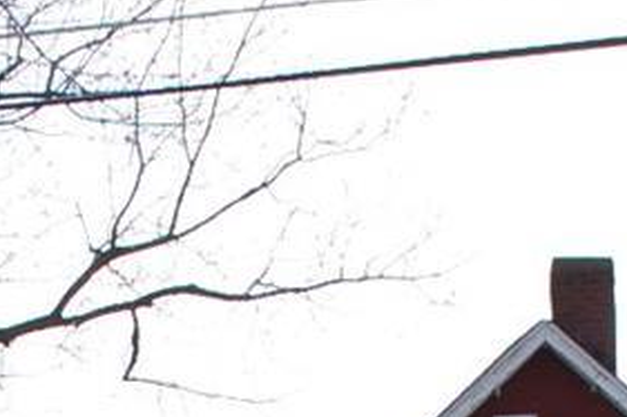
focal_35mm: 192
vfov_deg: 6.7
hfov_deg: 10.7
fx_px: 3342
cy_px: 1022
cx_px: 129
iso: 200
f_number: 9.5
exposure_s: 1/250
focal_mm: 24
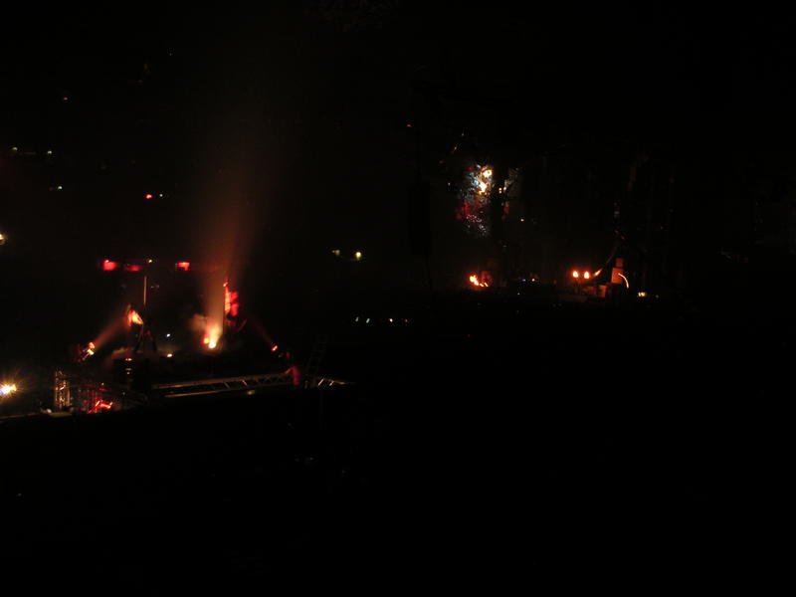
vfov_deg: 37.7
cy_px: 298
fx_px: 874
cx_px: 398
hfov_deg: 49.0
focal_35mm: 38
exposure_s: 1/3
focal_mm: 6
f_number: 2.8
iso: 100
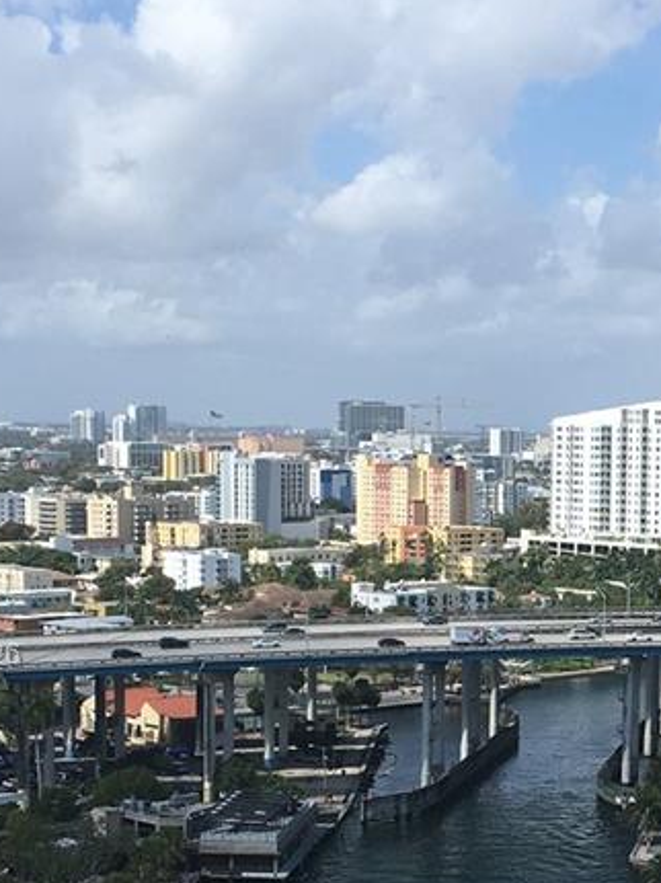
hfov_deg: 18.0
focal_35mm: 81
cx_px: 565
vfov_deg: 23.9
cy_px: 657
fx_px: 2064
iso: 25
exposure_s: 1/2024
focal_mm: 4.15
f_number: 2.2
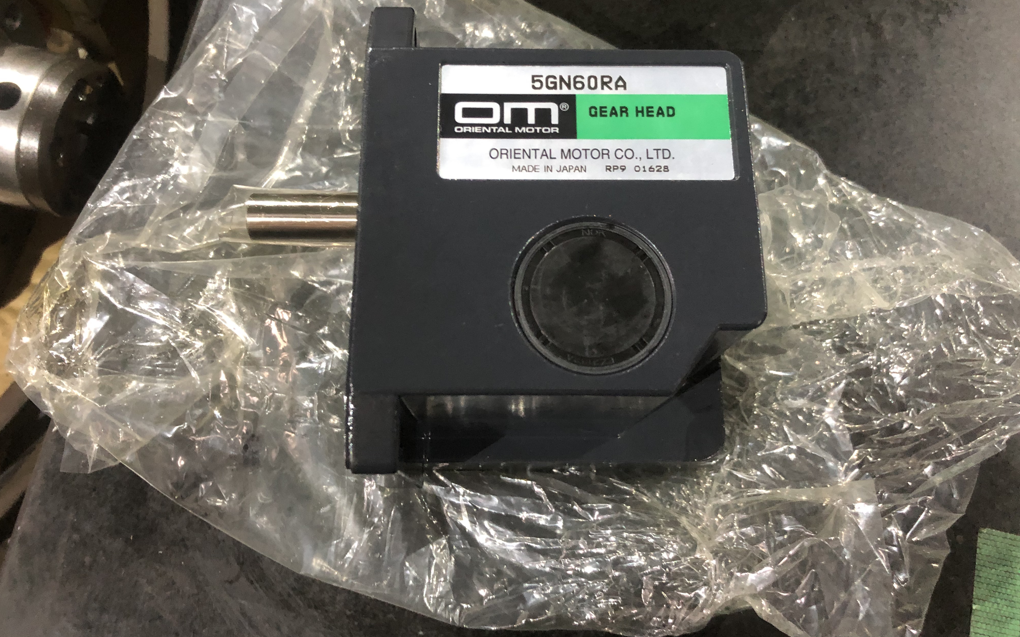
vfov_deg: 41.7
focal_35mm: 30
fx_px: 834
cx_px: 505
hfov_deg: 62.9
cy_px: 261
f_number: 1.8
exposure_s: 1/5
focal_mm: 3.99
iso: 100
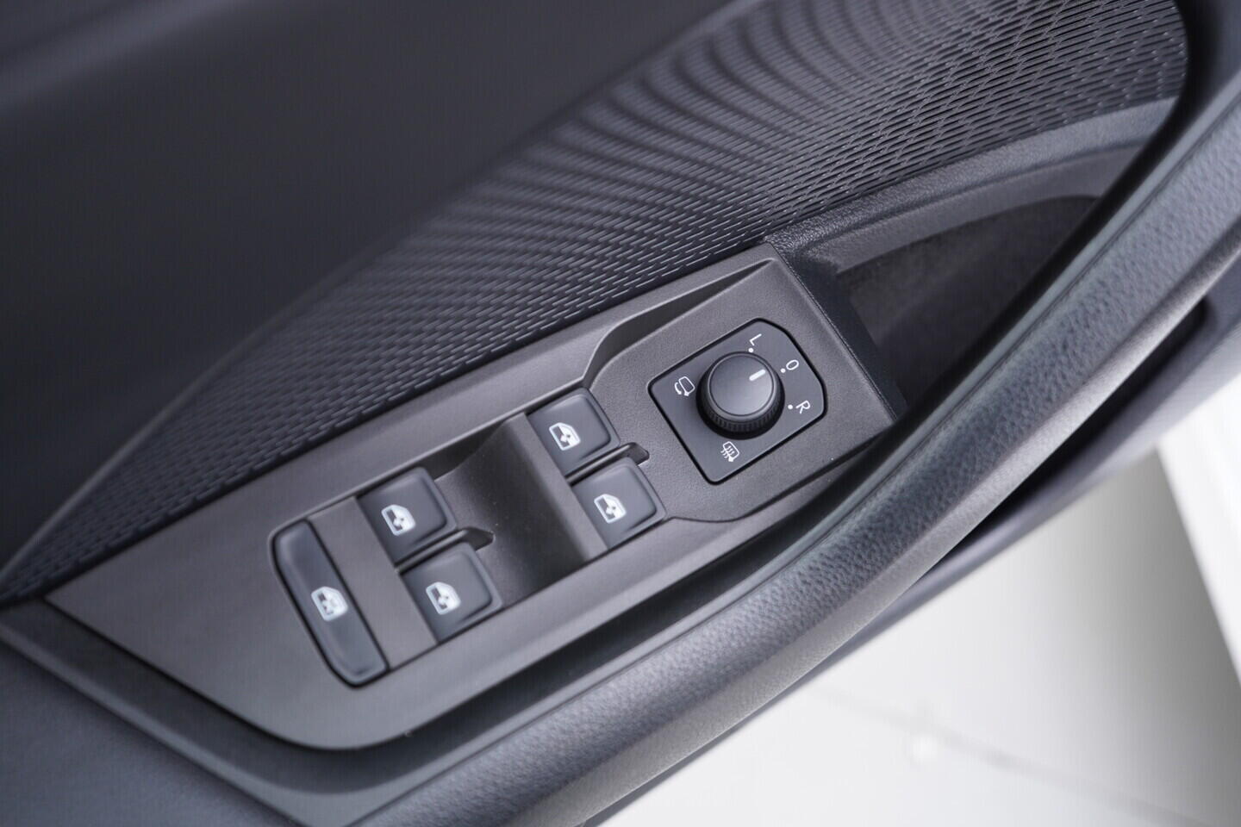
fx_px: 1241
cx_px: 620
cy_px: 414
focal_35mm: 36
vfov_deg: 36.9
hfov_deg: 53.1
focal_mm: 24
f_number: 2.8
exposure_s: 1/40
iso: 250
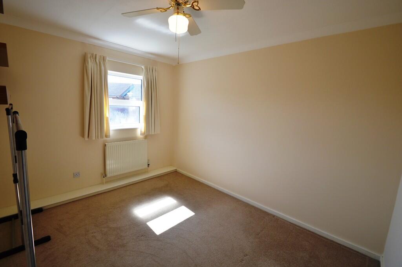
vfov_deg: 77.2
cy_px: 134
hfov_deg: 100.4
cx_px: 201
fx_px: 167
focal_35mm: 15
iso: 220
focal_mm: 10
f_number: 5.6
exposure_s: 1/125
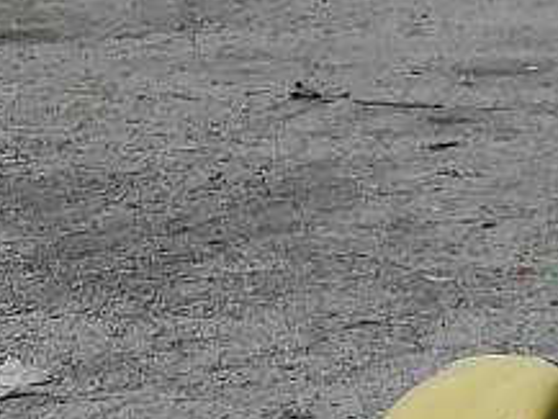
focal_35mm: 192
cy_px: 1252
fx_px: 3097
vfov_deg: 7.0
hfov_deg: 9.0
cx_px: 1463
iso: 51
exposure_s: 1/10000
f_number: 1.5
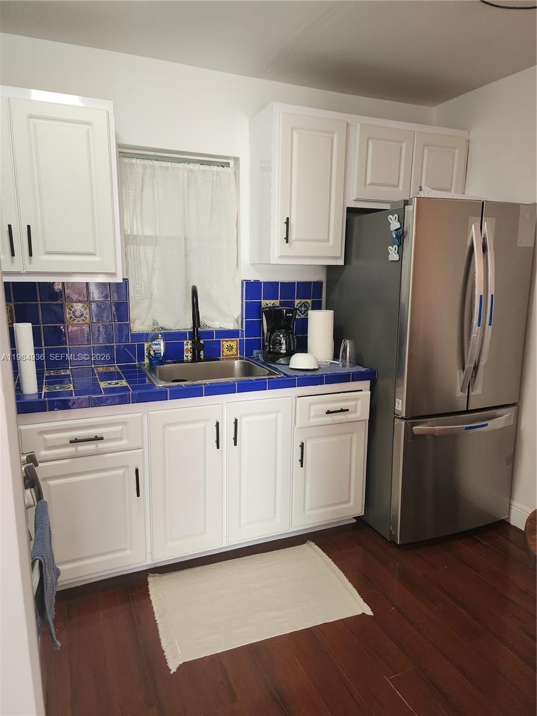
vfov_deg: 73.9
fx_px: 476
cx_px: 268
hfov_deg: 58.9
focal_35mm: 23
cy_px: 358
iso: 320
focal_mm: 6.4
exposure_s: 1/120
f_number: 1.8
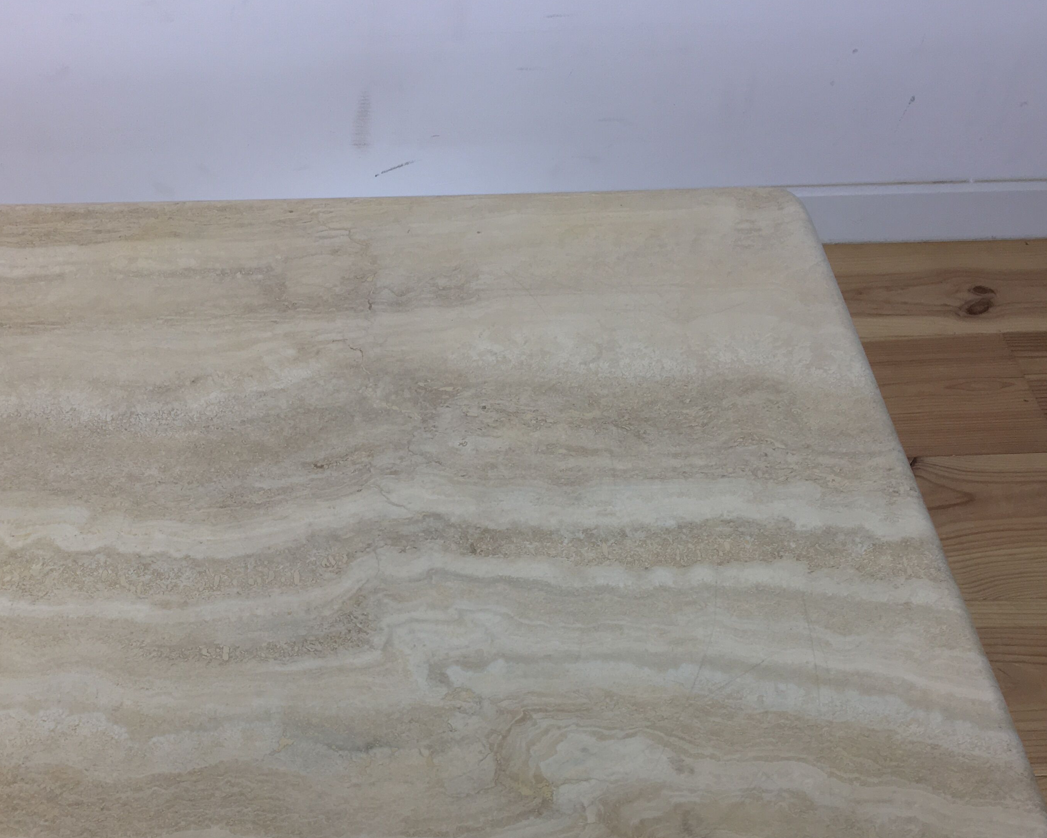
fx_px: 1302
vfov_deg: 35.3
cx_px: 386
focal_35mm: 42
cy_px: 575
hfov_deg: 43.4
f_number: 2.2
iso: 25
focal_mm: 4.15
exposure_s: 1/33
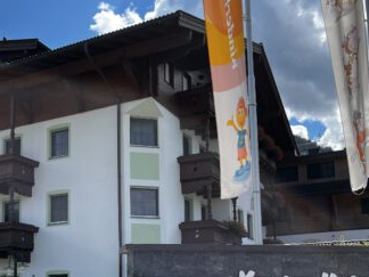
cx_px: 118
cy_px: 233
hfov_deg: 39.9
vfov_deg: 29.9
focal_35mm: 47
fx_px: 501
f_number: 1.6
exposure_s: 1/1802
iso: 50
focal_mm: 5.1
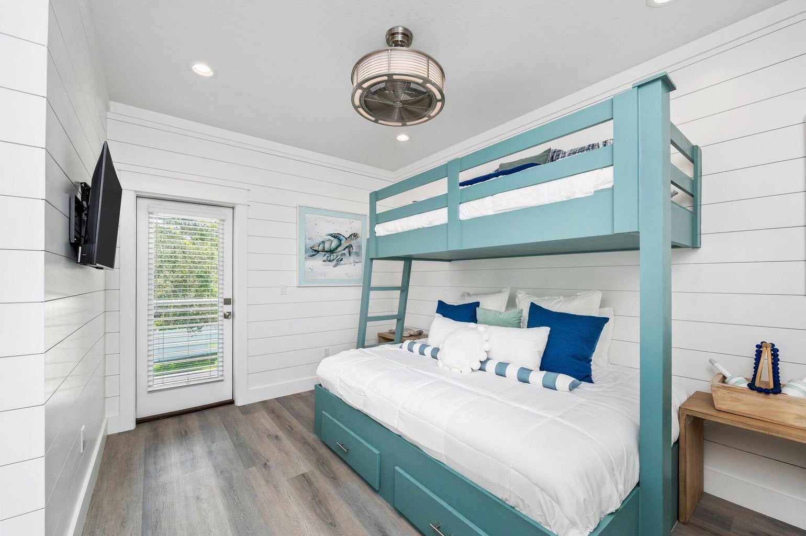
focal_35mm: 14
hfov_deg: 104.3
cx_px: 403
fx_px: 313
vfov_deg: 81.1
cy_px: 268
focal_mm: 14
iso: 320
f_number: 9
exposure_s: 1/60
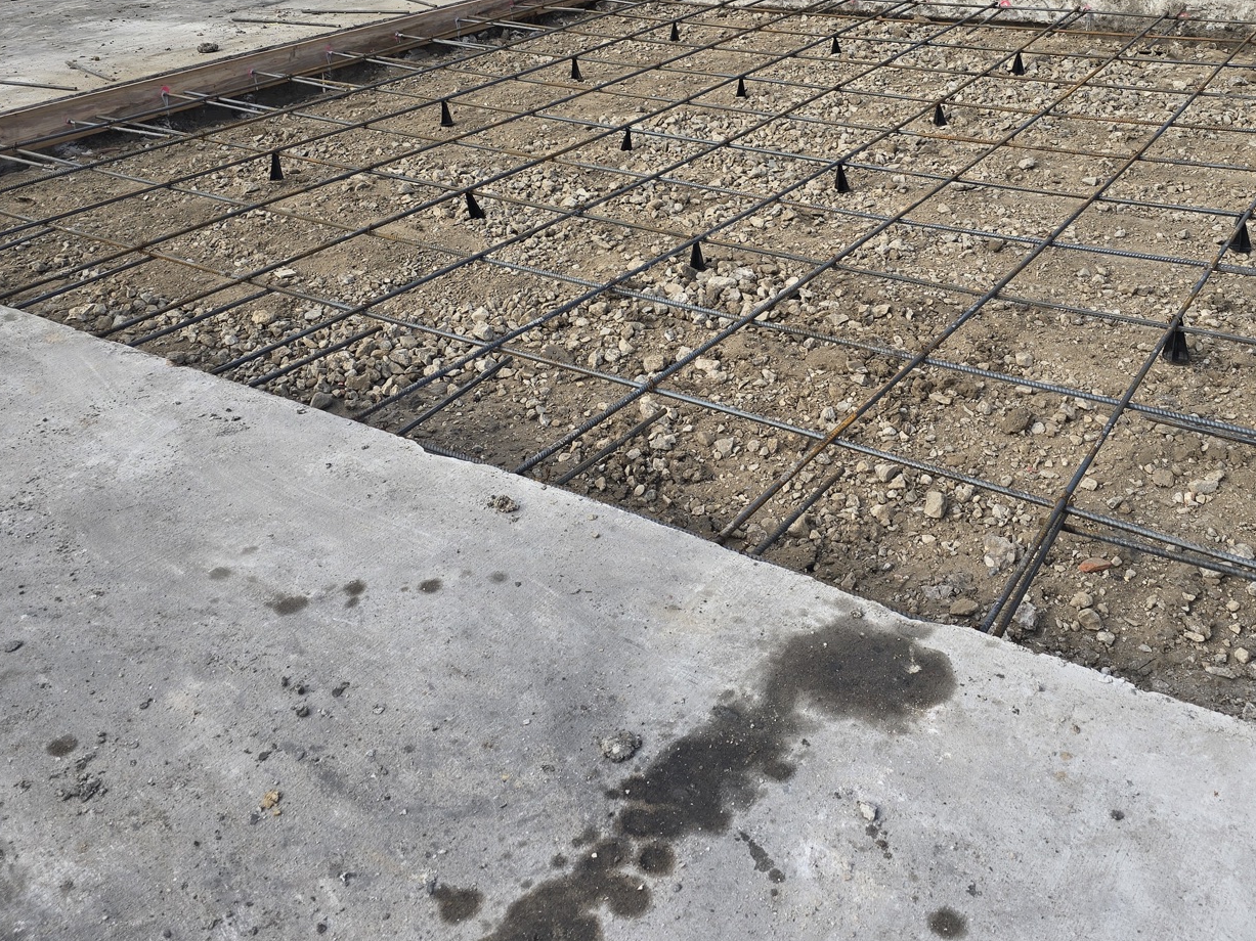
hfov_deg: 51.3
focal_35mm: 36
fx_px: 1306
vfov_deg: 38.6
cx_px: 690
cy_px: 232
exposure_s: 1/322
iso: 12
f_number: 1.7
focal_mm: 6.3
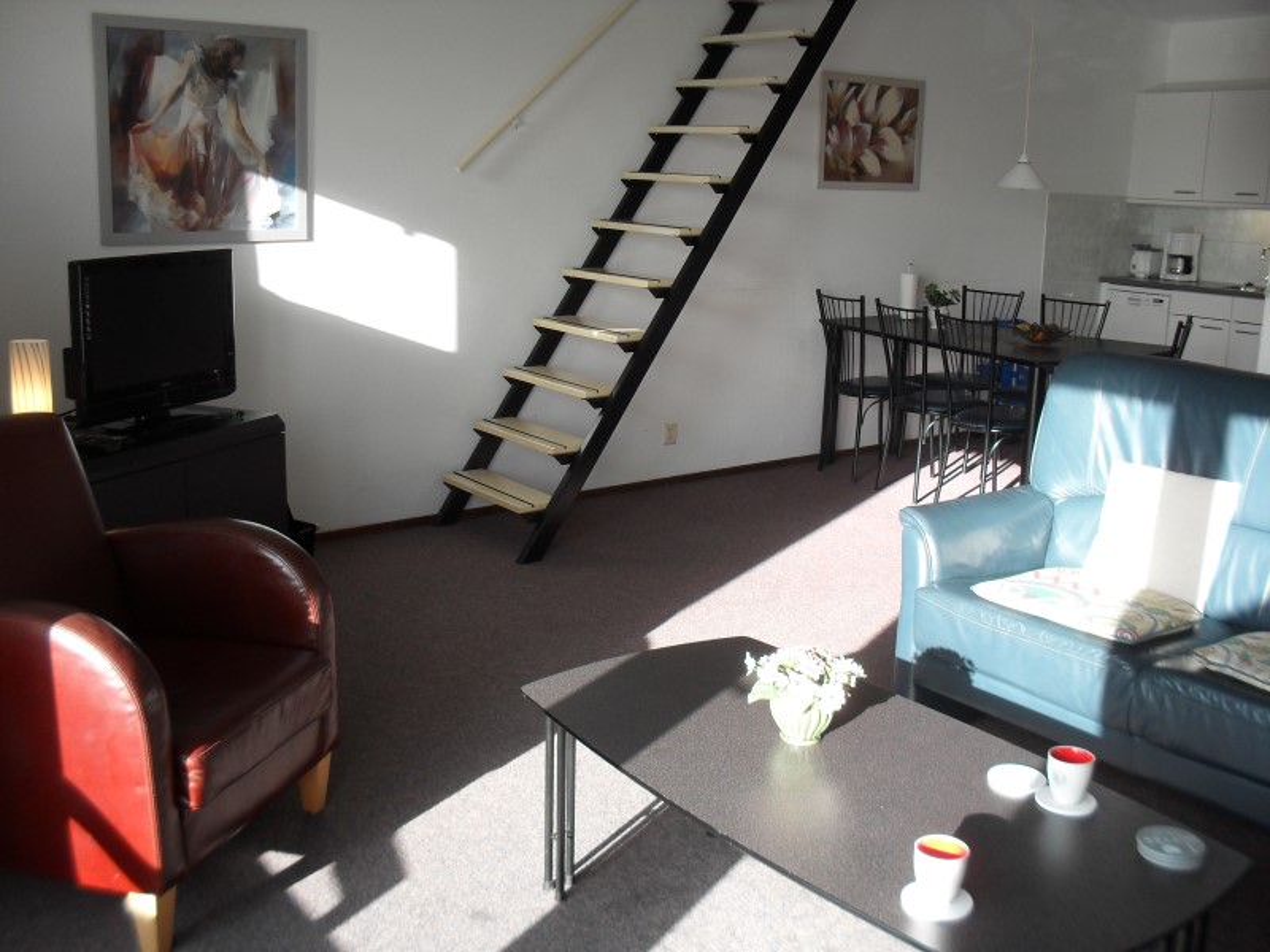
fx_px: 1284
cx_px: 635
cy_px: 476
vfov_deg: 40.7
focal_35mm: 35
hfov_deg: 52.6
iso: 100
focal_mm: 6.3
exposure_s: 1/125
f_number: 3.2
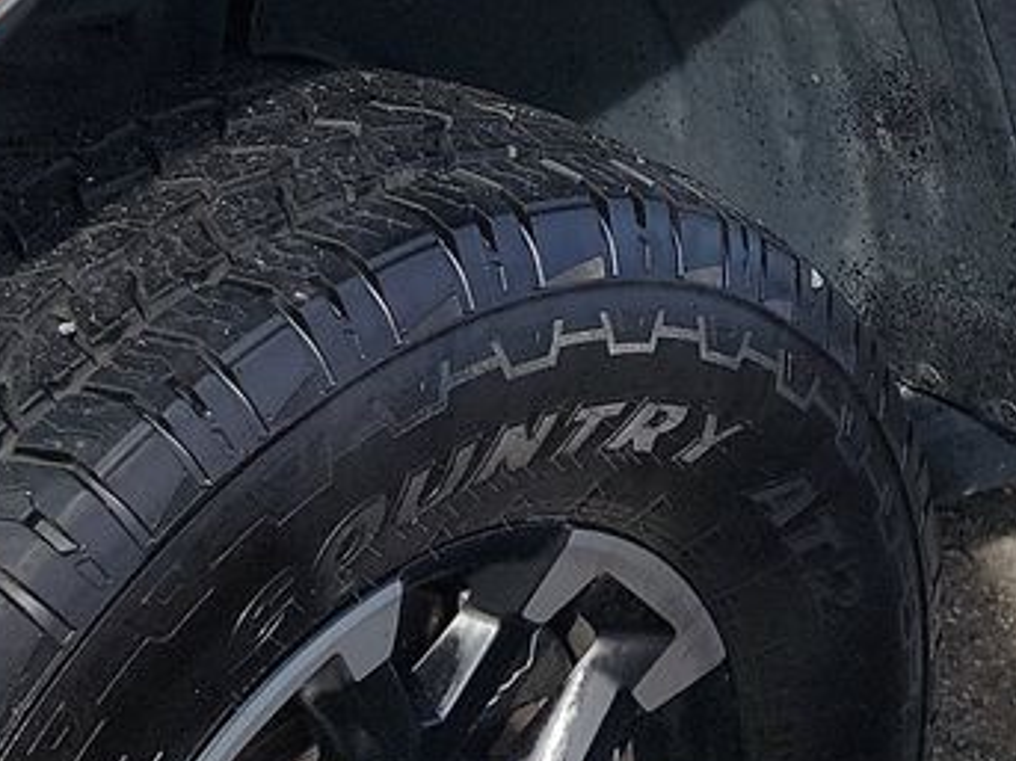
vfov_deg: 12.8
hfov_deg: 17.5
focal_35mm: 112
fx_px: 3286
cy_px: -219
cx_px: 717
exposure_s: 1/716
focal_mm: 6.7
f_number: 1.8
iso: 50
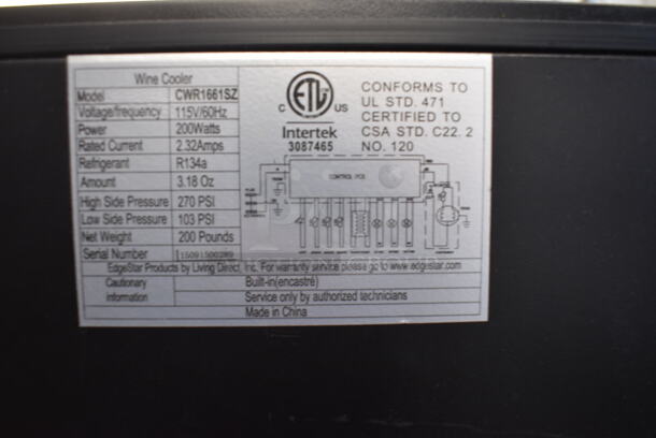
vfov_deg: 43.7
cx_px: 328
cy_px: 219
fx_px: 547
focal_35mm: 30
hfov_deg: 61.9
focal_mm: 20
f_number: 5
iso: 800
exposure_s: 1/60
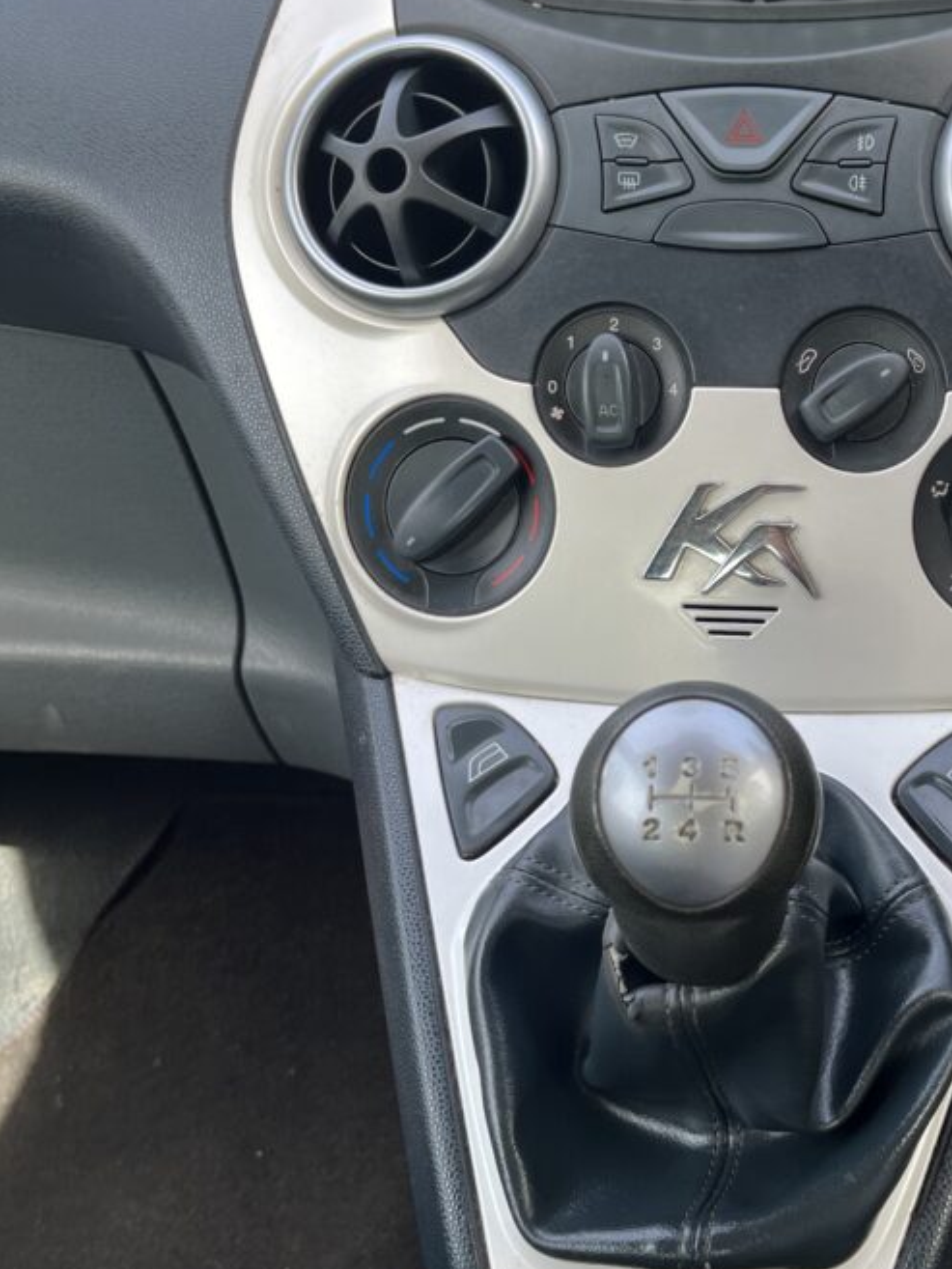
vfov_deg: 44.8
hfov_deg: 33.5
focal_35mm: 42
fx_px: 1540
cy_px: 654
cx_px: 736
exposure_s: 1/129
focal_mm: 5.1
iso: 32
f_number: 1.6
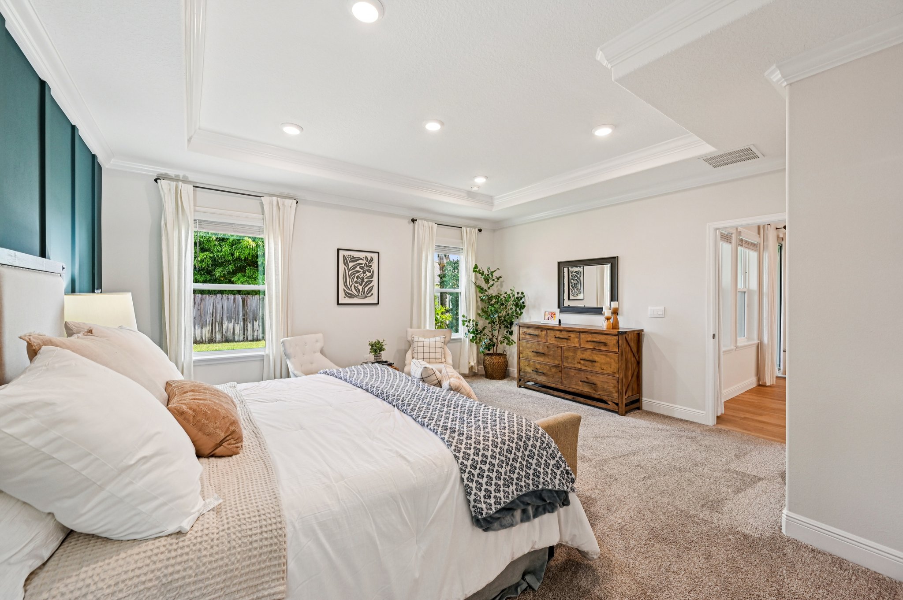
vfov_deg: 81.1
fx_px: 351
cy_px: 300
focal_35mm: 14
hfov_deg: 104.3
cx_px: 452
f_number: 8
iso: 800
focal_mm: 14
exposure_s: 1/80
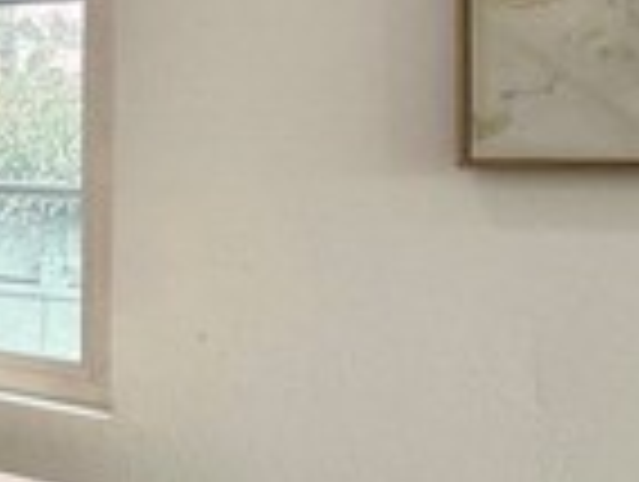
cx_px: -760
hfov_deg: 17.1
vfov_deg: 23.2
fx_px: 1165
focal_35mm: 63
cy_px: 135
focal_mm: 2.22
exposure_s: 1/132
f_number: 2.2
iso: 50
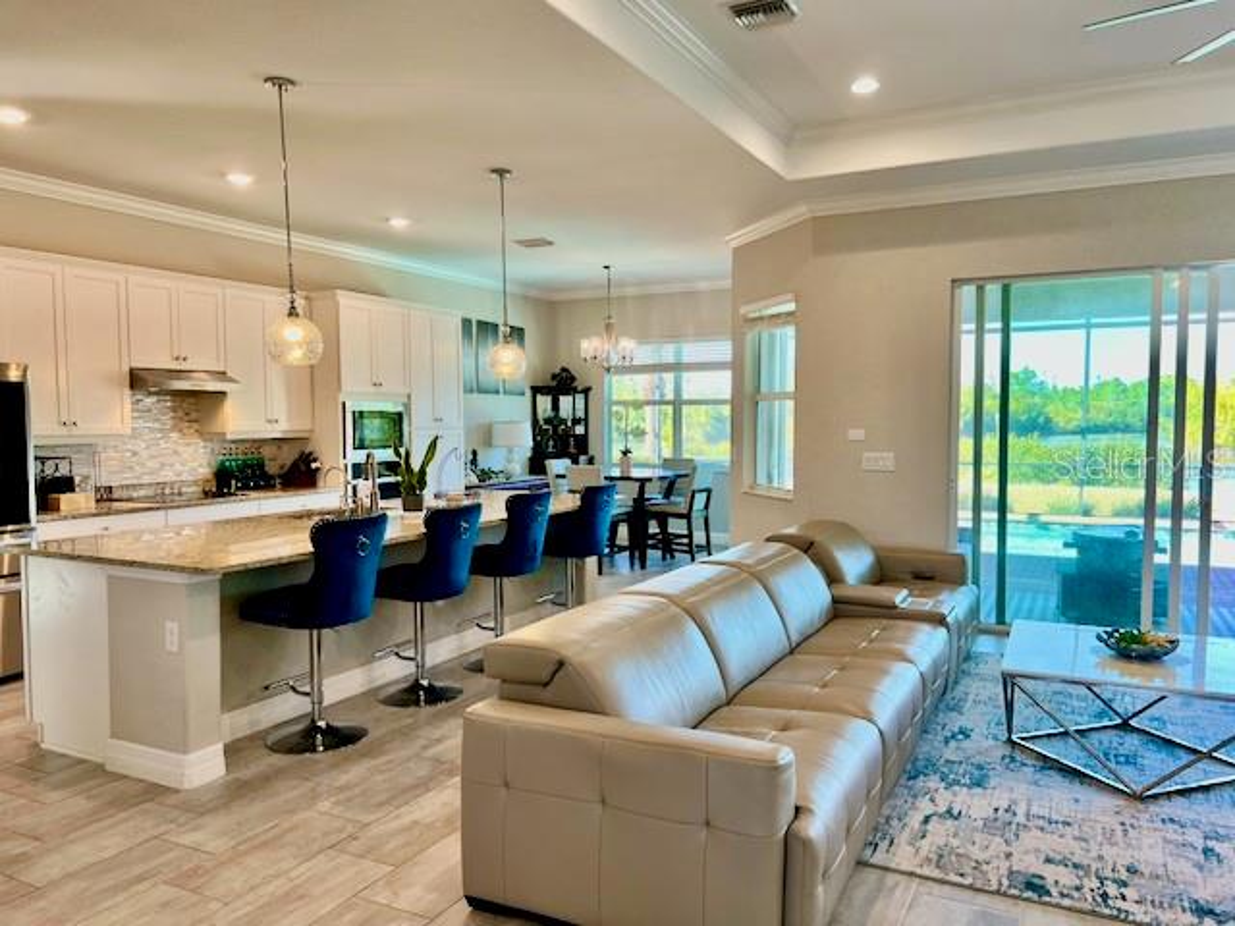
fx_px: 928
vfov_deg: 53.1
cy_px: 463
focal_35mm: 26
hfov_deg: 67.3
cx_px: 618
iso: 80
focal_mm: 5.7
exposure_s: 1/60
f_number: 1.5
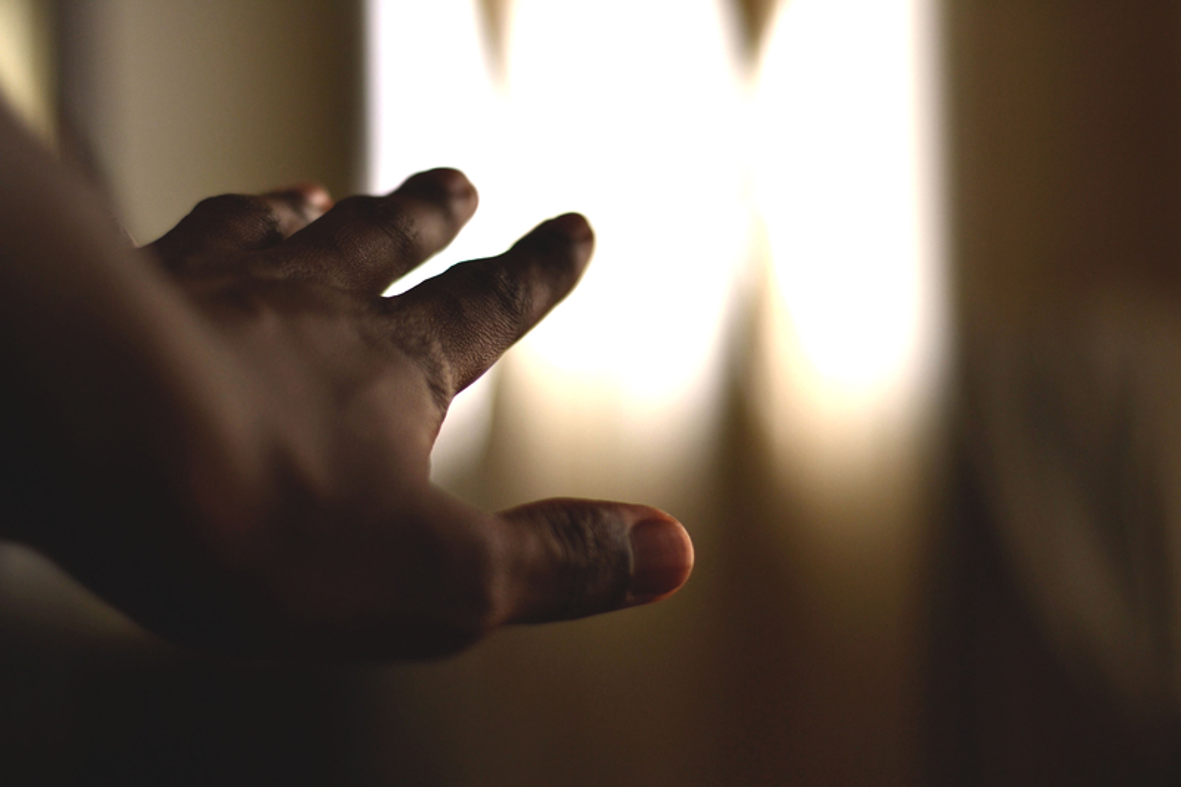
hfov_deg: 27.0
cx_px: 590
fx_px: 2460
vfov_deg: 18.2
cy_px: 394
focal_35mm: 75
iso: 100
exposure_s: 1/400
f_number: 2.2
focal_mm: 50
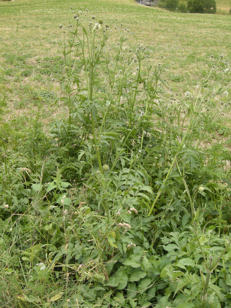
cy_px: 154
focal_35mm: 35
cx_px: 116
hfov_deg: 40.7
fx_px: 311
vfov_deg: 52.6
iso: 64
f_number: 3.8
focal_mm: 7.5
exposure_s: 1/102
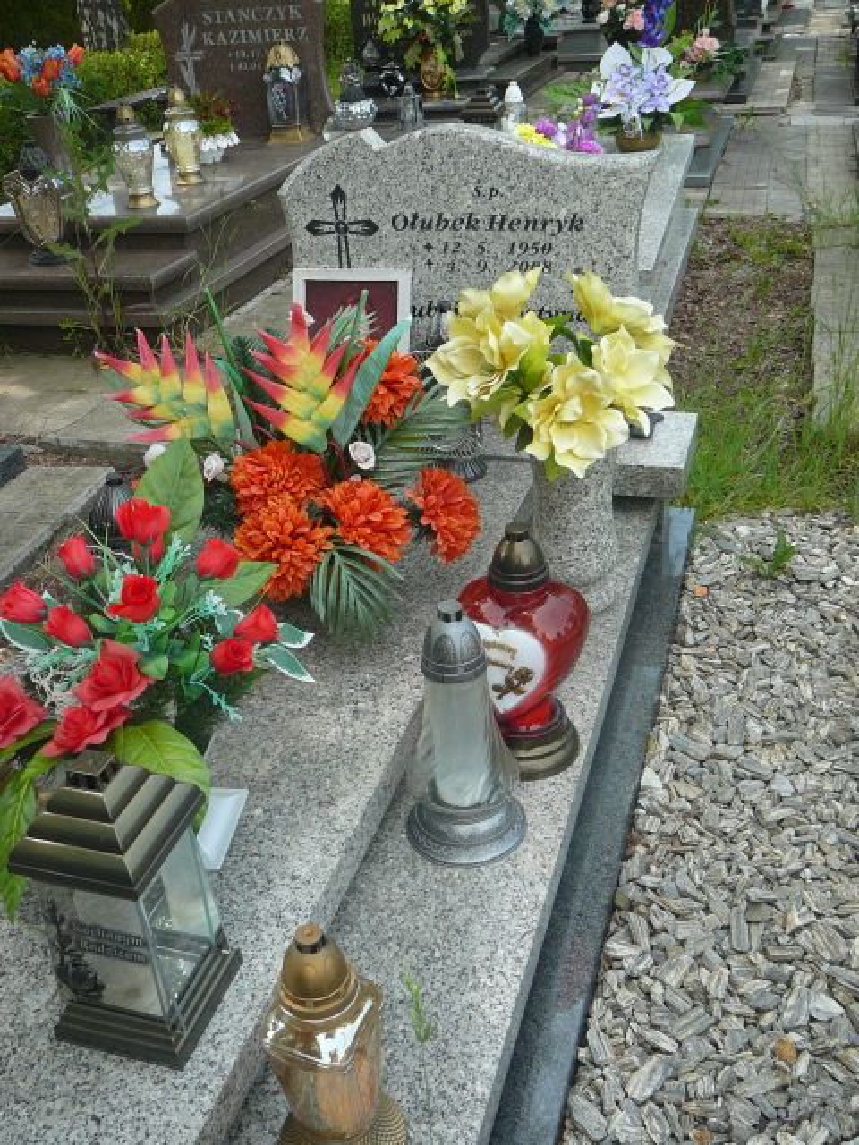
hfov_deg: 40.7
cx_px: 430
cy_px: 572
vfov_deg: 52.6
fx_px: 1158
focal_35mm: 35
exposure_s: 1/250
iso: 80
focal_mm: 5.2
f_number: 2.8
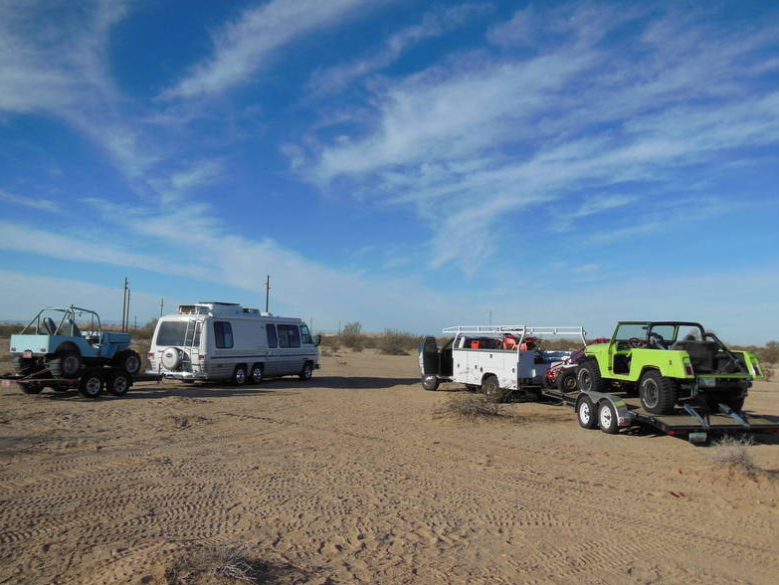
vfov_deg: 46.8
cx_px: 384
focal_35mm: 30
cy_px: 288
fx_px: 675
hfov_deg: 59.9
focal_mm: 5.2
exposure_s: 1/2000
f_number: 3.7
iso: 125
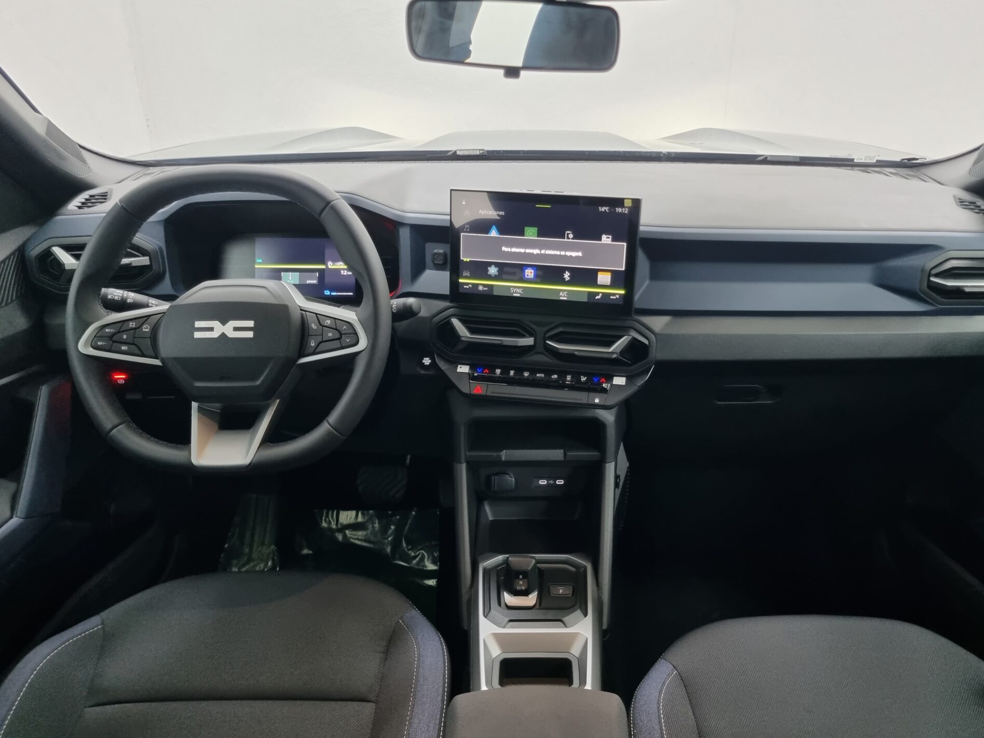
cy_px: 363
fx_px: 796
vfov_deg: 49.7
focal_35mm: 28
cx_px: 523
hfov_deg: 63.4
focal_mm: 5.4
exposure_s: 1/48
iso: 320
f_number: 1.8
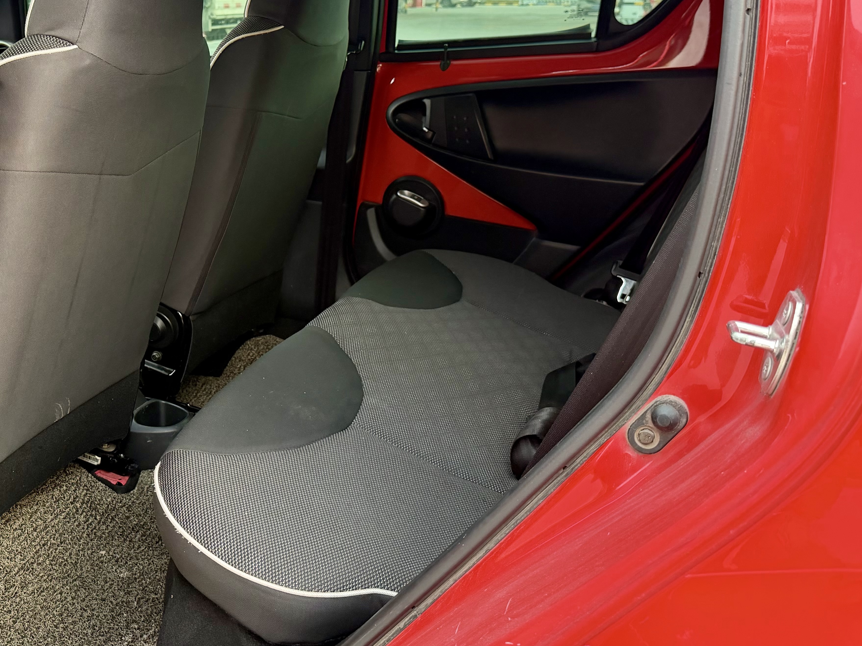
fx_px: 971
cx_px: 245
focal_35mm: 39
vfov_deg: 36.5
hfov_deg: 46.6
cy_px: 217
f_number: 1.78
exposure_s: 1/73
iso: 200
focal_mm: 6.76
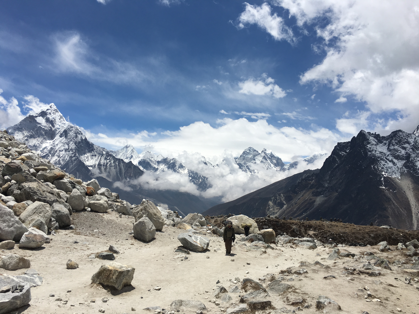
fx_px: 351
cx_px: 210
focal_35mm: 29
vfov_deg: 48.2
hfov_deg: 61.7
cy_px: 157
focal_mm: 4.15
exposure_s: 1/4049
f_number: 2.2
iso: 25
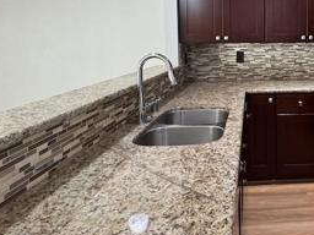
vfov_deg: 39.5
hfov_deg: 47.7
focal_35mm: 35
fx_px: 317
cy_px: 56
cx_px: 277
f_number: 2.2
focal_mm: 2.22
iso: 250
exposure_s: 1/60
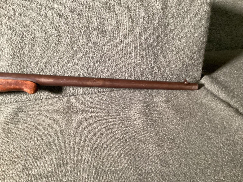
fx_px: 218
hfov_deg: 58.3
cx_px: 122
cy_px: 91
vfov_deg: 45.4
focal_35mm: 31
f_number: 2.4
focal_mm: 3.3
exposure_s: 1/30
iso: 500
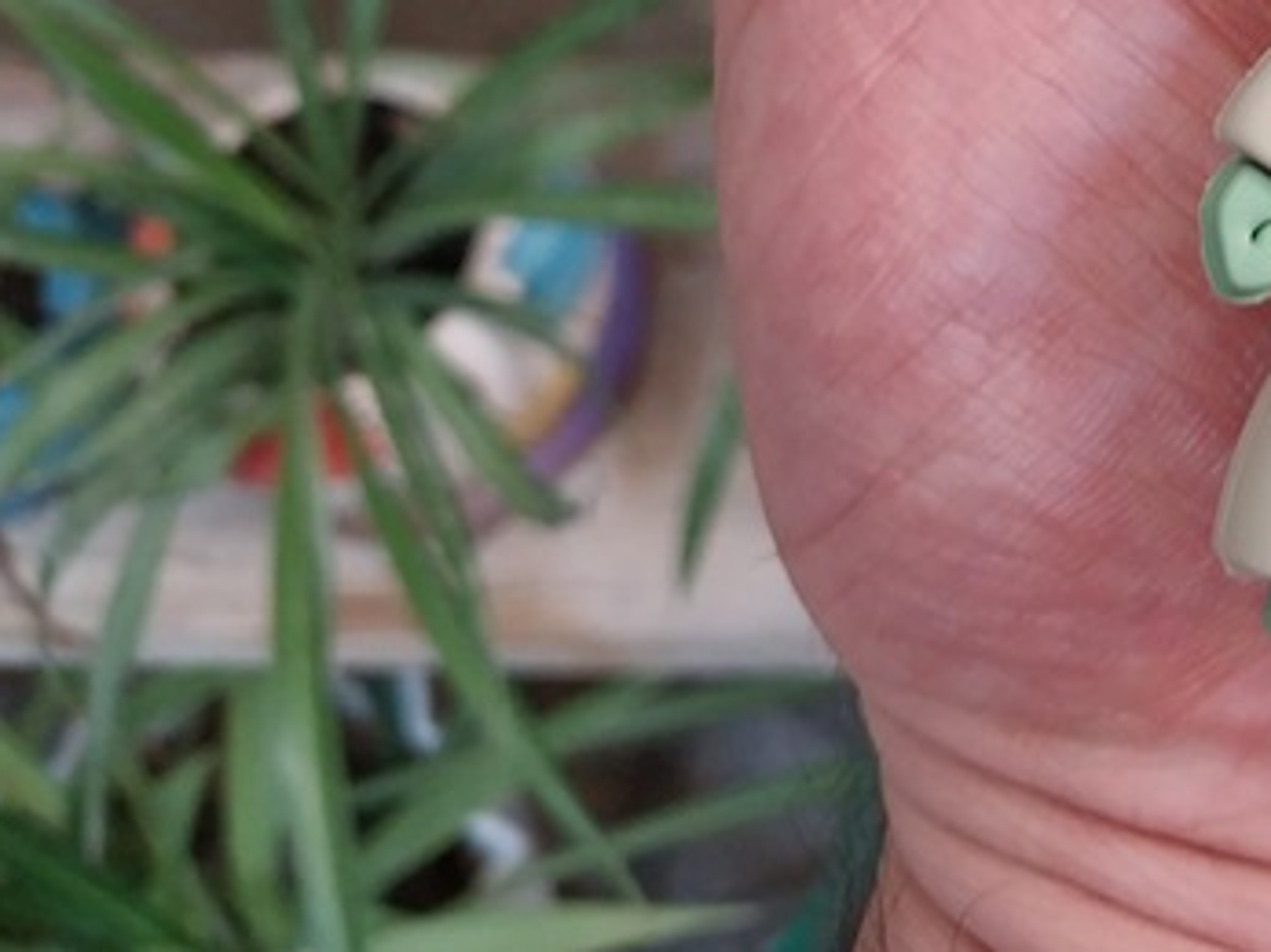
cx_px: 1612
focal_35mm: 75
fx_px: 2753
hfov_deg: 23.3
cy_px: -326
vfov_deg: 18.2
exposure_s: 1/25
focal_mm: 4
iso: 80
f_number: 1.8
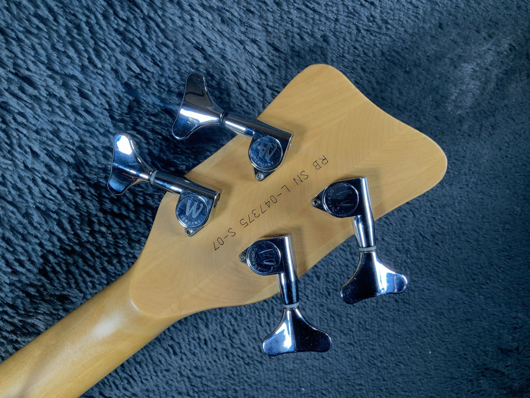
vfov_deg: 48.2
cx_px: 265
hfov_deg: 61.7
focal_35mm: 29
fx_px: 444
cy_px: 199
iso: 25
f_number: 1.8
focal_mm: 3
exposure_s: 1/156
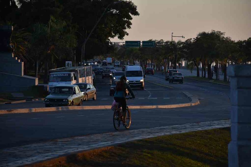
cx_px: 126
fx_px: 1464
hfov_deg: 9.8
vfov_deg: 6.5
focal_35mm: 210
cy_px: 84
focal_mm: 140
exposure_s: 1/800
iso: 800
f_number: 7.1
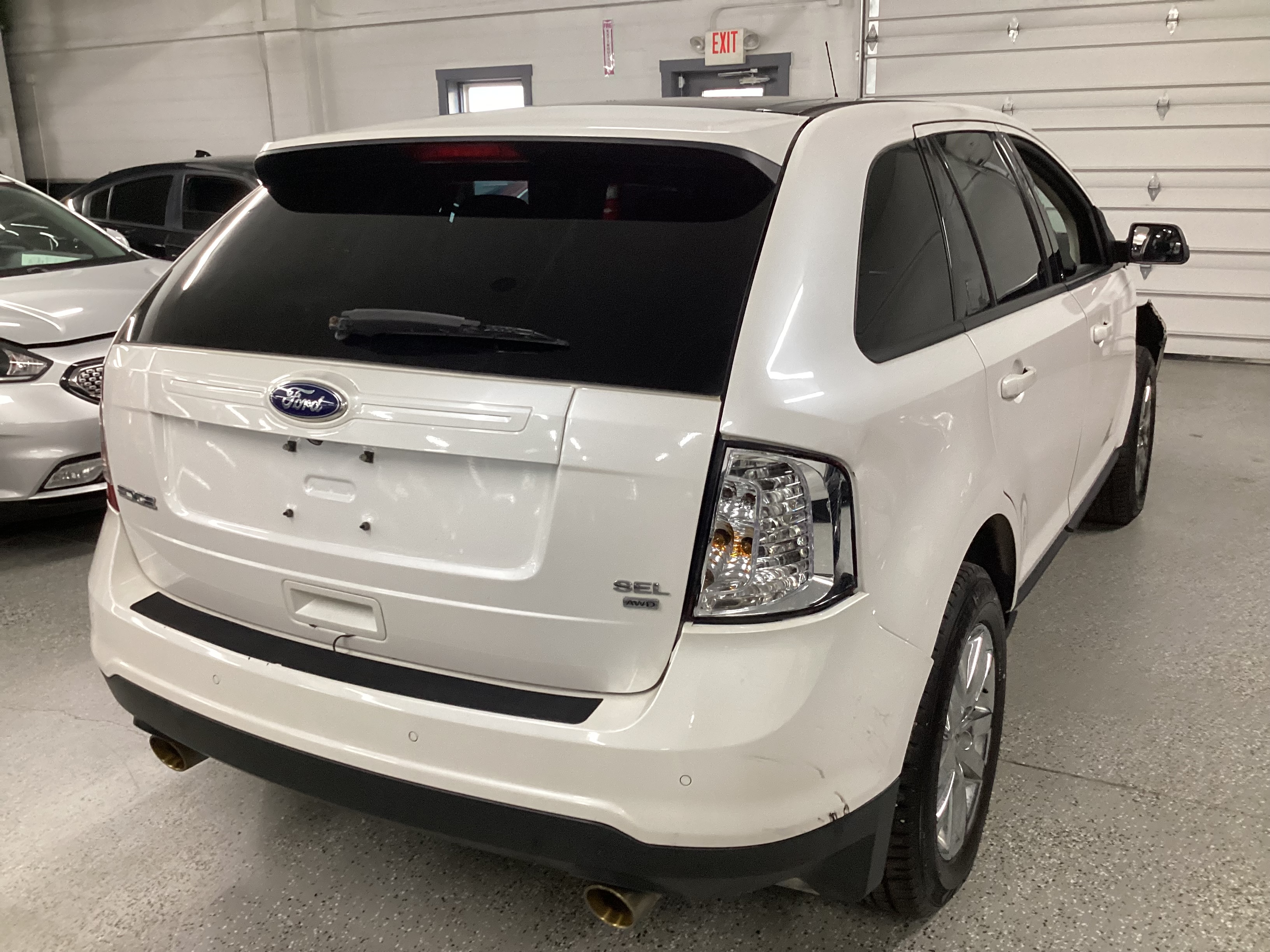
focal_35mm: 31
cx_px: 635
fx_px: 1137
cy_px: 476
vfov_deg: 45.4
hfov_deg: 58.4
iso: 200
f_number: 2.4
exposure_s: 1/60
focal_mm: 3.3
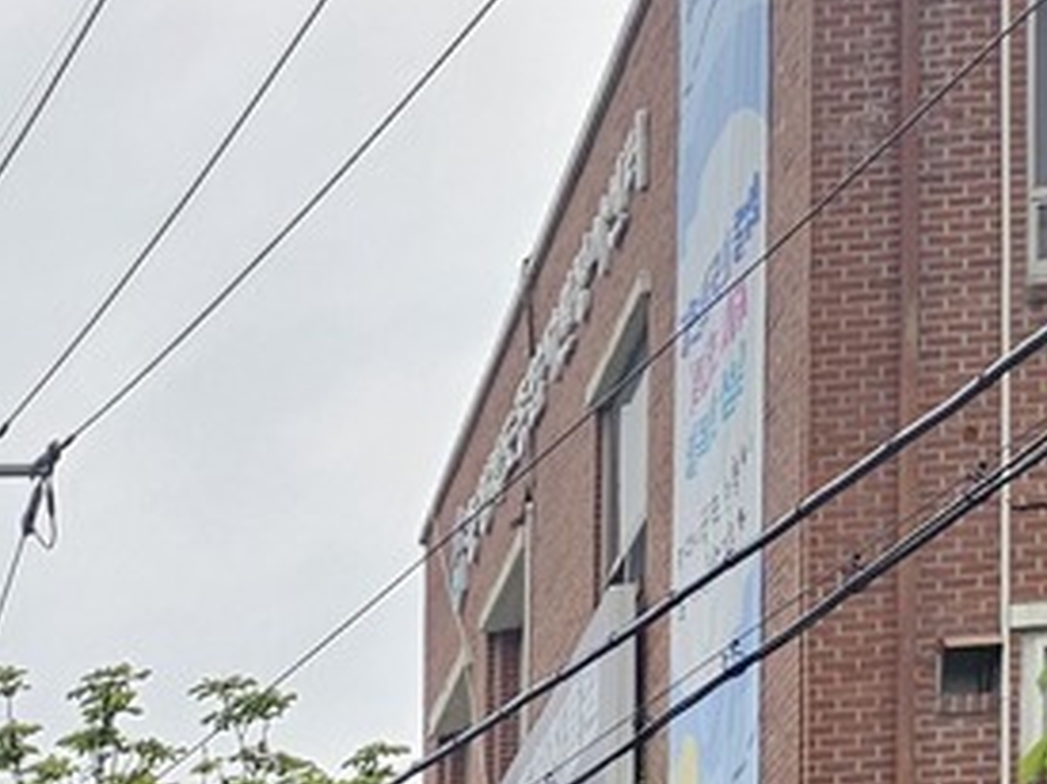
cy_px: 1842
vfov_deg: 10.9
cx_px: -815
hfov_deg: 14.8
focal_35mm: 117
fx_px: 3537
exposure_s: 1/180
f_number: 1.8
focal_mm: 5.4
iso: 80
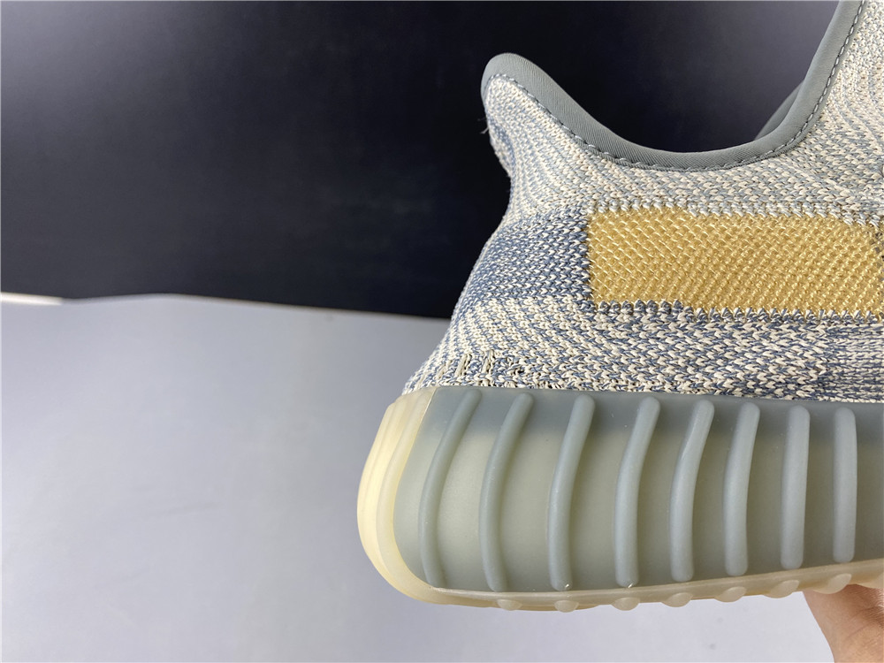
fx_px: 664
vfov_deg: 53.1
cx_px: 442
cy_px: 332
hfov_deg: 67.3
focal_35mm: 26
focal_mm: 4.25
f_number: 1.8
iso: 80
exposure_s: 1/100
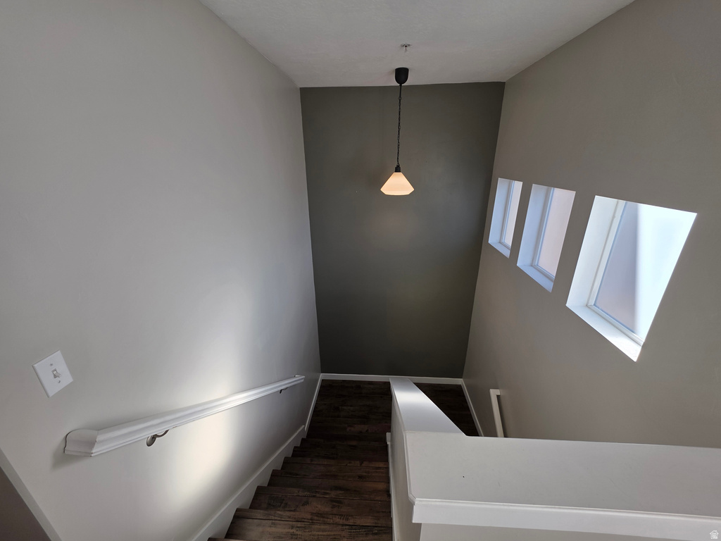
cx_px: 360
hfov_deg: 106.2
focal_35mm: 13
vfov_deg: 89.9
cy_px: 270
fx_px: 271
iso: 20
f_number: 1.9
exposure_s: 1/120
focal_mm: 2.2
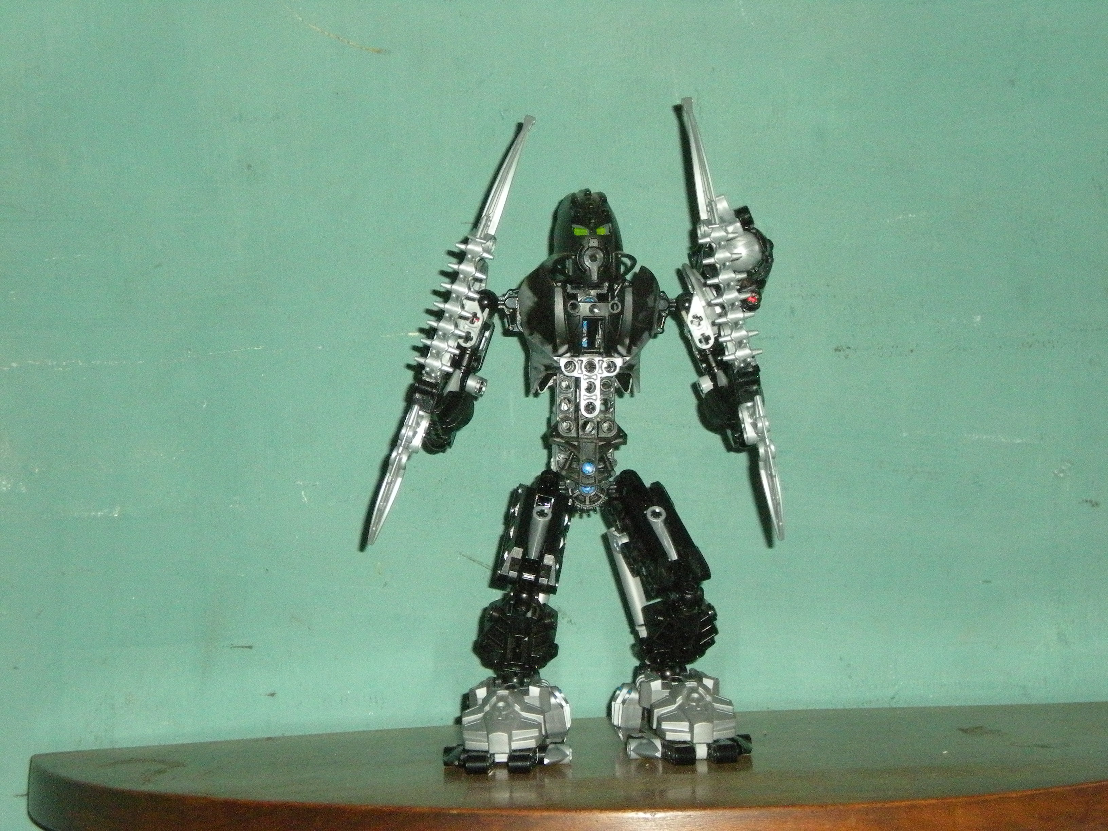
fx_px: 3649
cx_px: 554
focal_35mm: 114
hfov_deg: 17.3
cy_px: 416
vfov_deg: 13.0
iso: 590
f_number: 5.9
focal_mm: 18.9
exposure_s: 1/125
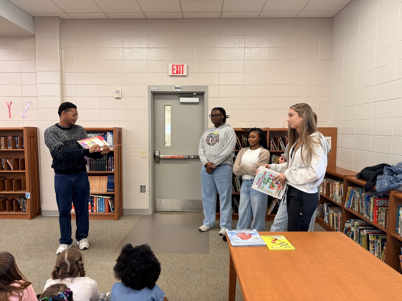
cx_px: 201
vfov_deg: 56.8
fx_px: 279
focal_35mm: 24
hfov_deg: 71.6
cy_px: 150
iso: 160
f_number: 1.78
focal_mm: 6.76
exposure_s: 1/60
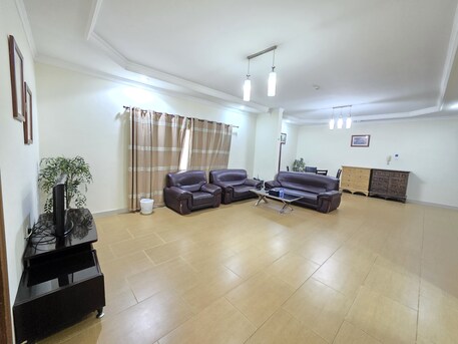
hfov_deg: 106.2
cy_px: 172
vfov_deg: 89.9
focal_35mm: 13
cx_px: 229
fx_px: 172
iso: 1250
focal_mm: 2.2
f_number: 1.9
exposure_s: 1/50
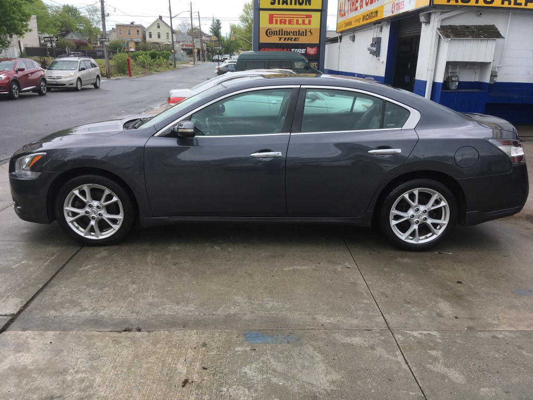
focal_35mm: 29
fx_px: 447
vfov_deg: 48.2
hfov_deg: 61.7
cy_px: 200
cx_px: 266
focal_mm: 4.15
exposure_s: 1/538
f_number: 2.2
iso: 25
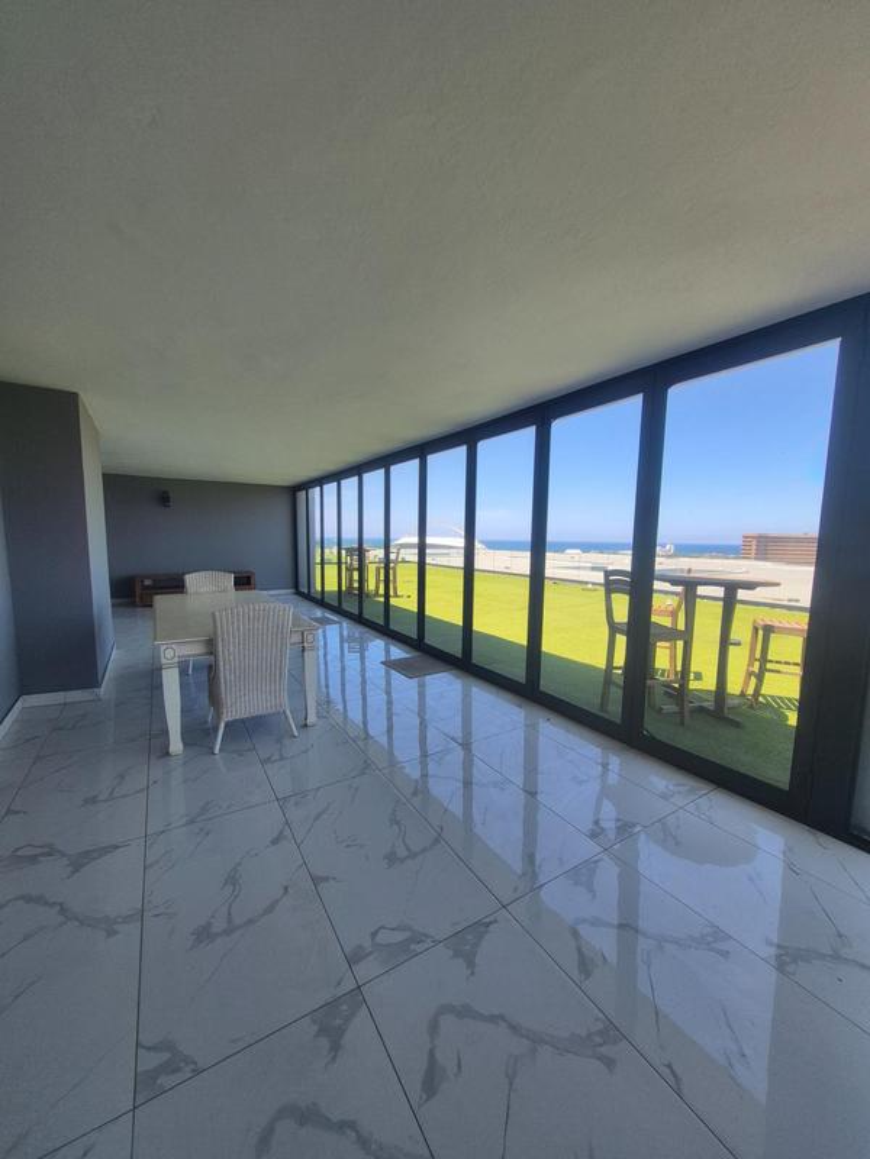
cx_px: 435
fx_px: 436
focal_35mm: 13
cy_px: 580
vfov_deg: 106.2
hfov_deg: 89.9
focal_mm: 1.74
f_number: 2.2
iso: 50
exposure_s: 1/646
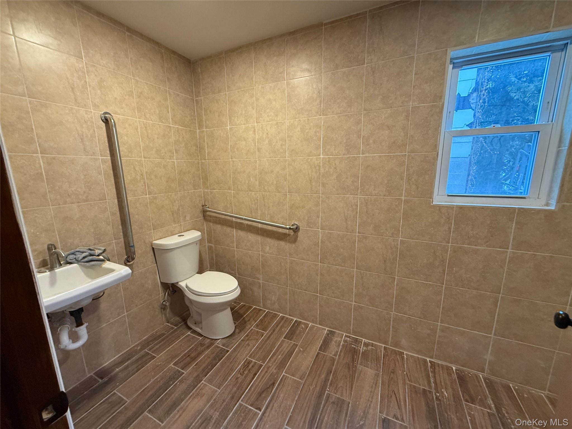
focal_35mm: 14
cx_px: 286
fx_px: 231
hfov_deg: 102.1
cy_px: 214
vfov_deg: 85.7
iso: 320
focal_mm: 2.22
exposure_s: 1/60
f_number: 2.2
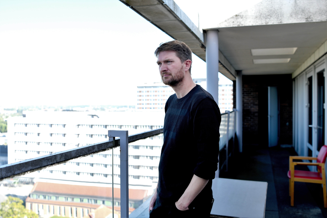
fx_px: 327
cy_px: 109
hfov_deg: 53.1
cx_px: 164
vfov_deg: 36.9
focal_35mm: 36
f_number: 2.8
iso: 125
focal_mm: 24
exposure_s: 1/640
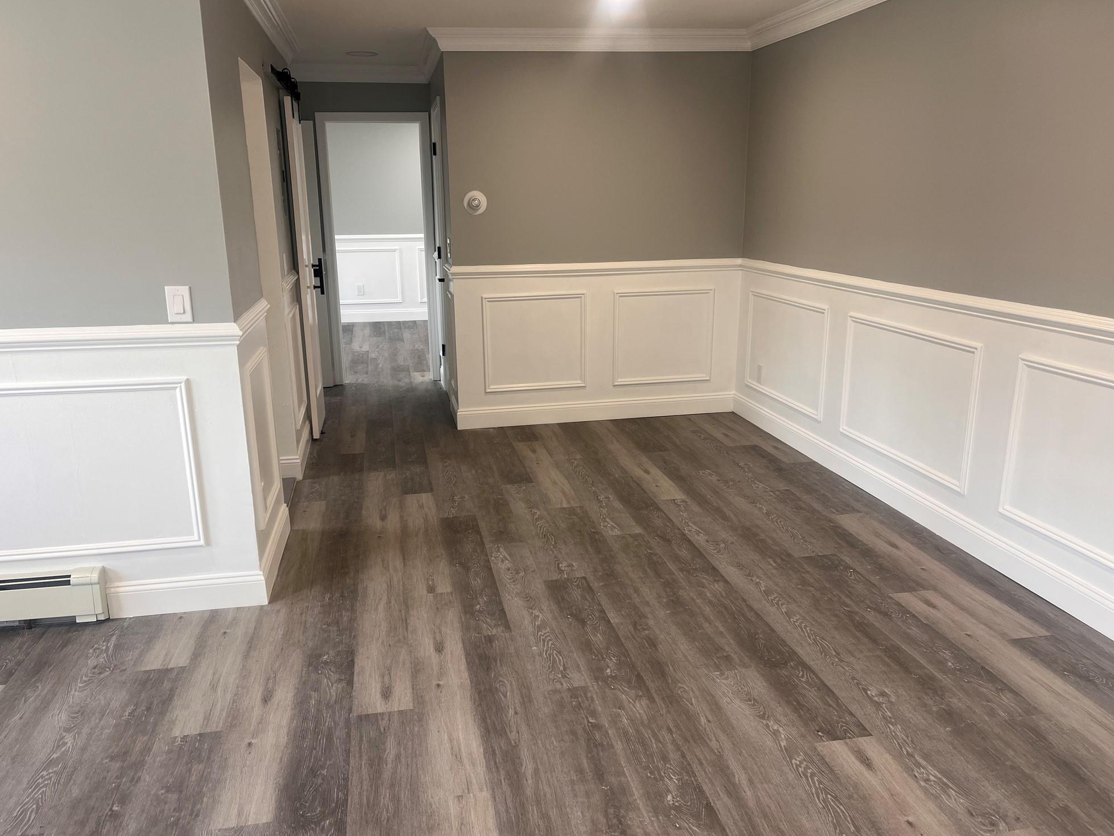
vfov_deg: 51.3
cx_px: 544
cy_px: 429
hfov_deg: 65.3
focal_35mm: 27
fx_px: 869
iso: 64
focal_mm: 5.1
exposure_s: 1/103
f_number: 1.6
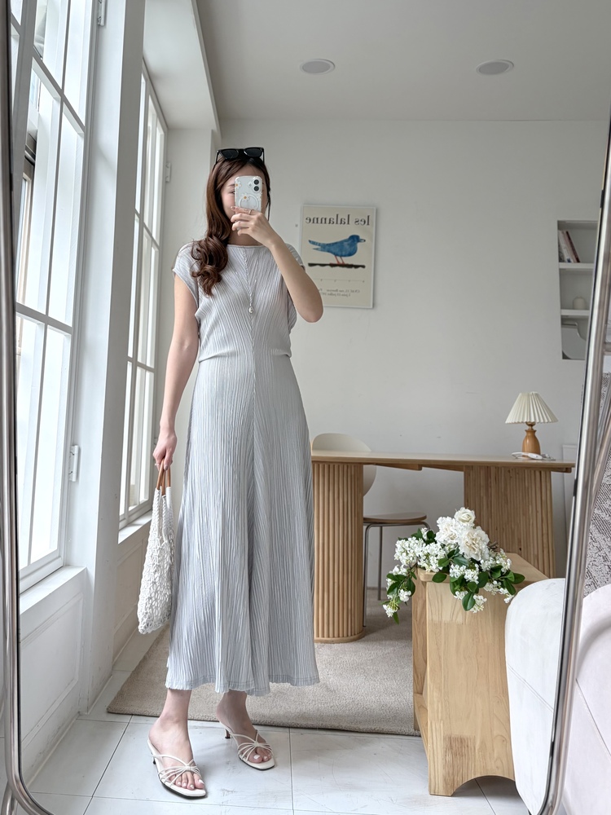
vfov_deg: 67.3
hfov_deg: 53.1
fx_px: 612
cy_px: 408
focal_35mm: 26
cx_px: 306
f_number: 1.6
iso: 40
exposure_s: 1/120
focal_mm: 5.96
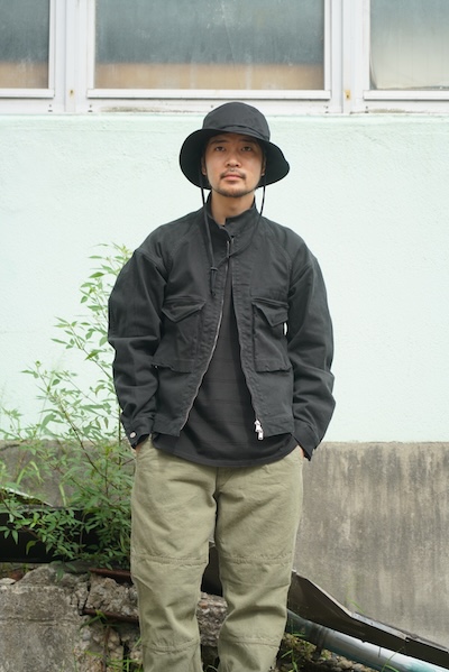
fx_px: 1962
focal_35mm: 105
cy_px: 336
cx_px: 224
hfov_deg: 13.1
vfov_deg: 19.4
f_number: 4.5
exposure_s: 1/320
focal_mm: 105
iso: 100
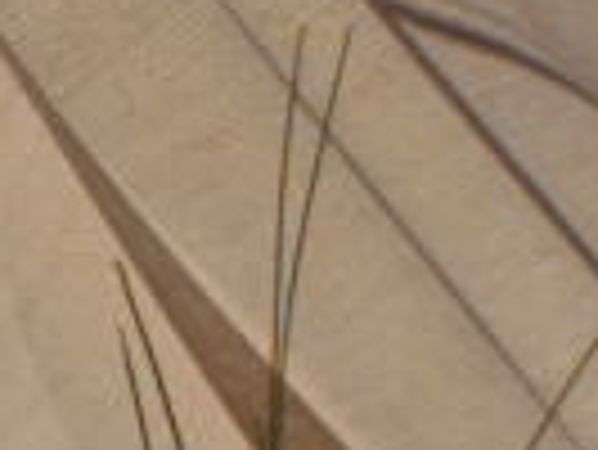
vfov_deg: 10.9
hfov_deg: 13.1
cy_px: 441
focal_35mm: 135
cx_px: -513
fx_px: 2334
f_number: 5
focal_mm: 5
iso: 64
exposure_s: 1/500
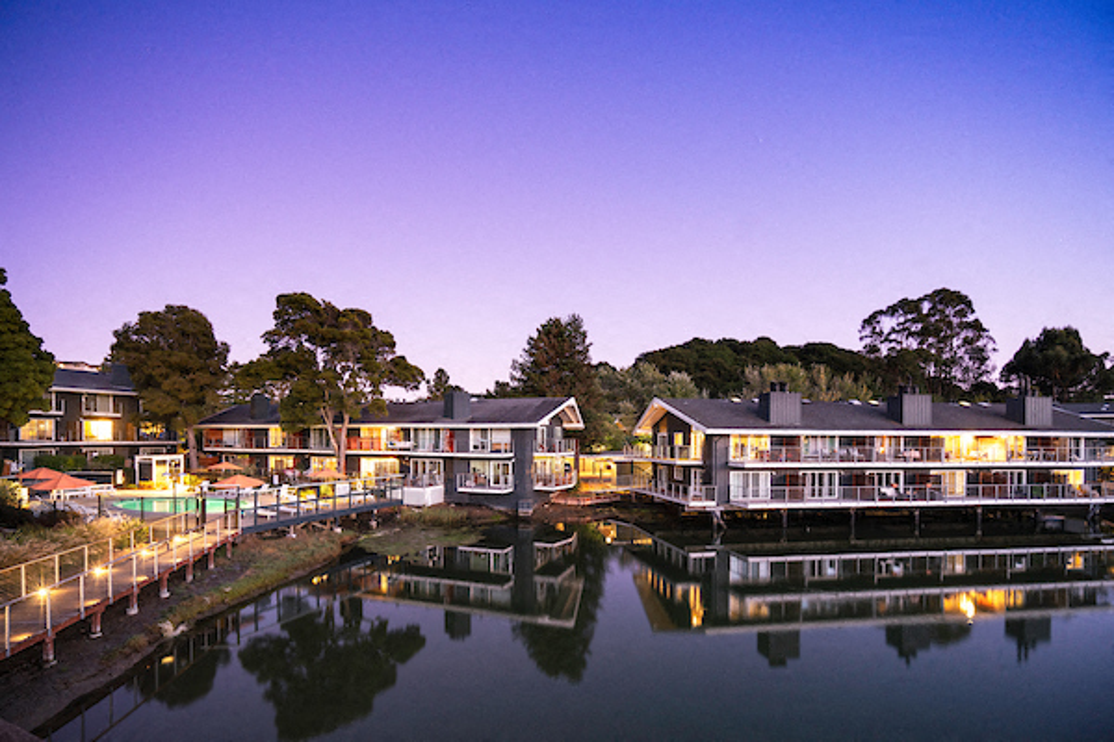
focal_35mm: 16
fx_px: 495
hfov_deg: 96.7
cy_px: 371
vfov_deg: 73.7
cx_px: 557
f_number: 4.5
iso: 400
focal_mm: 16
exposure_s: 1.6
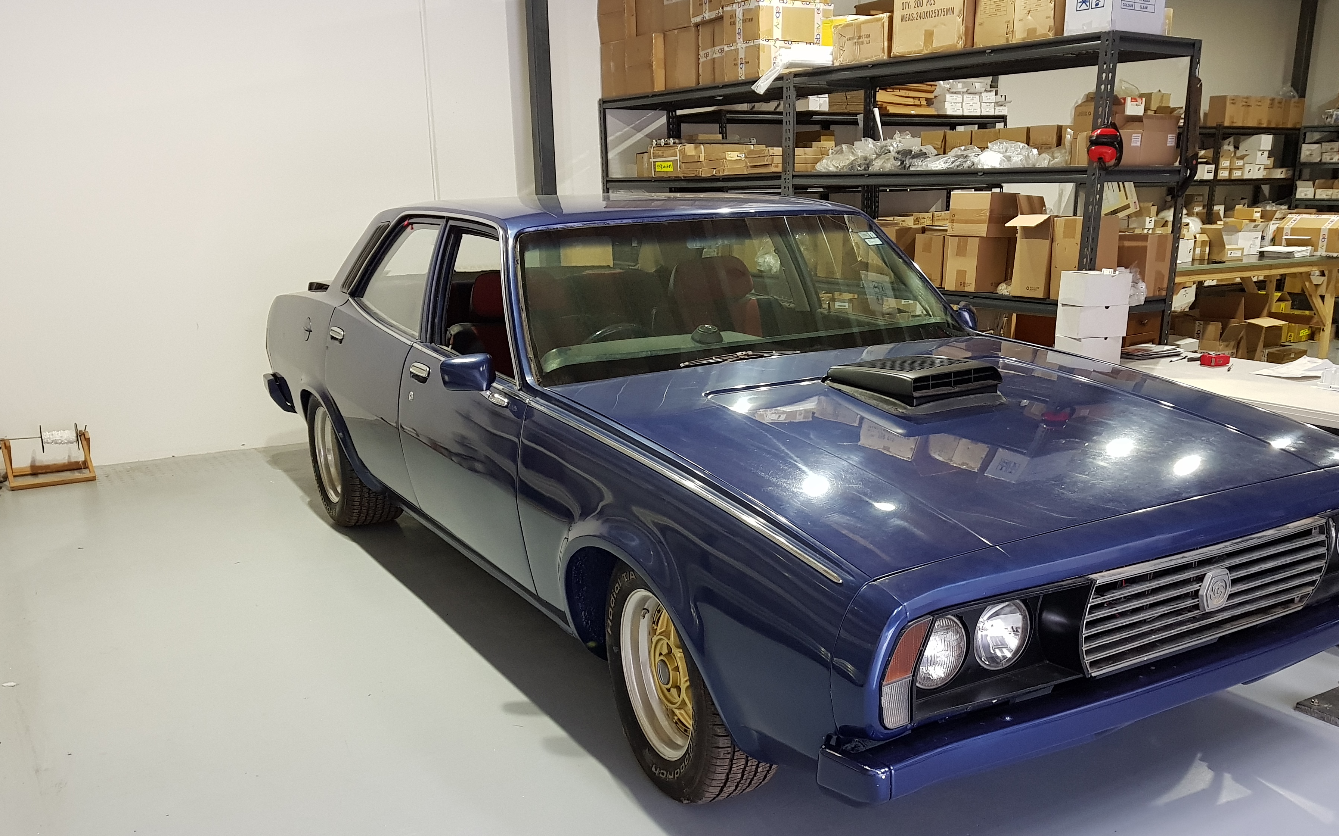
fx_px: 1131
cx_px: 722
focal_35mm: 31
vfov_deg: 40.1
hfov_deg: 61.2
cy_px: 556
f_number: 1.7
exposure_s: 1/25
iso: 250
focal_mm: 4.2
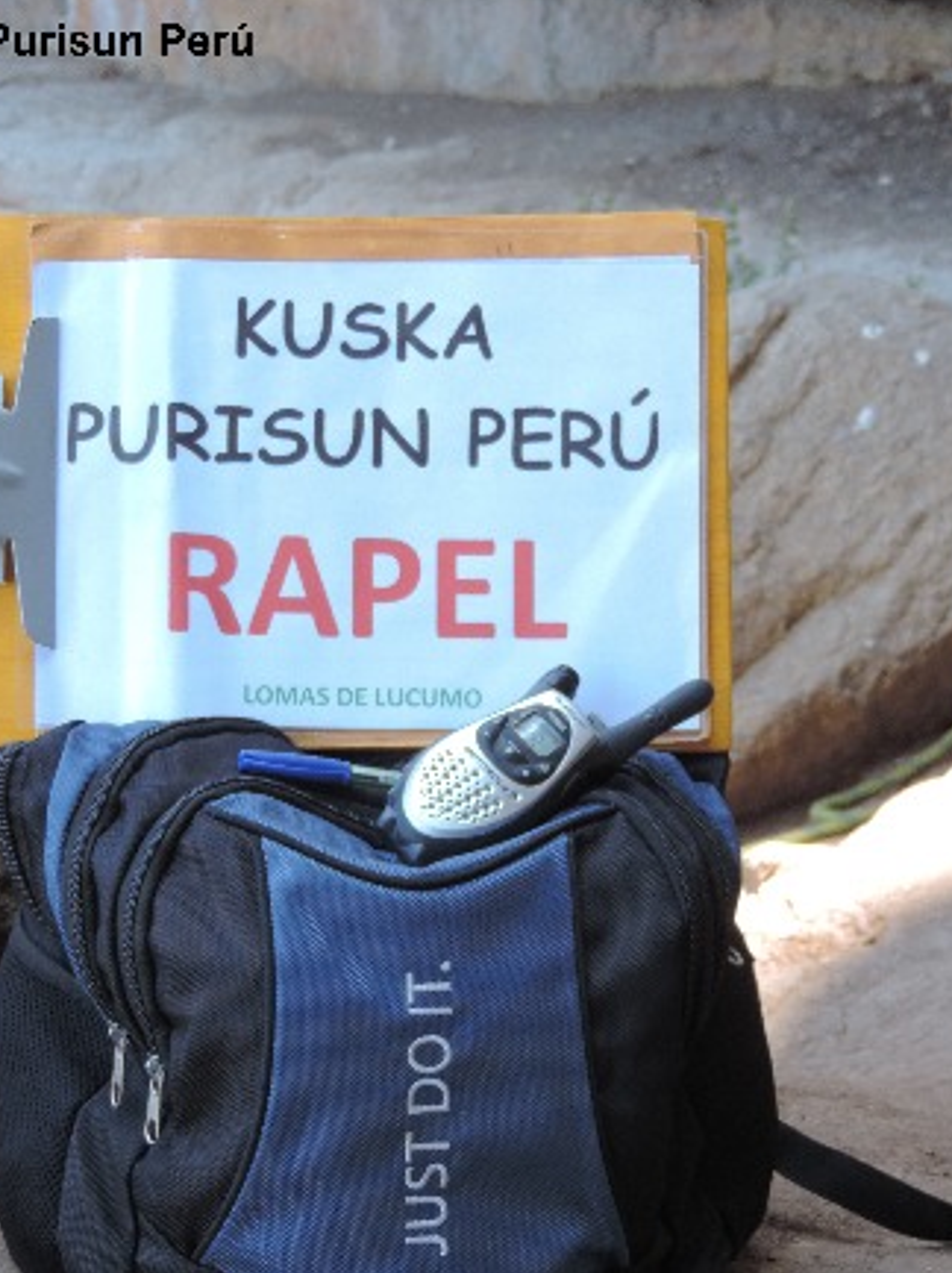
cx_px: 419
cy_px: 717
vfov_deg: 13.0
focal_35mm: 152
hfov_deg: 9.7
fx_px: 5582
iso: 100
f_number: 4.2
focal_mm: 21.4
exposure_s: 1/100
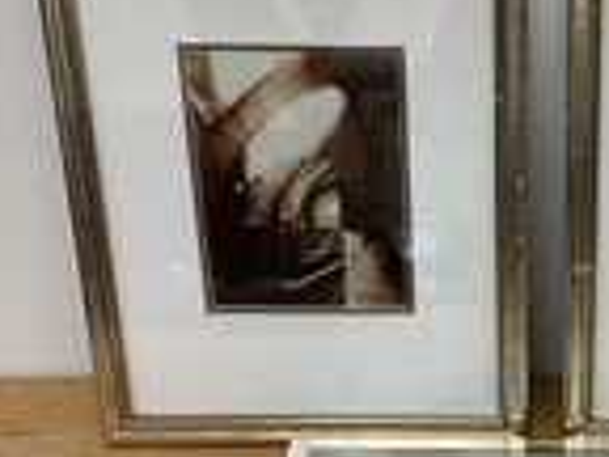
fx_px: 1214
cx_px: 552
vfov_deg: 21.0
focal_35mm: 69
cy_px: 374
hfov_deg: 27.1
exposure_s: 1/60
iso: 40
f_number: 1.8
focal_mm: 3
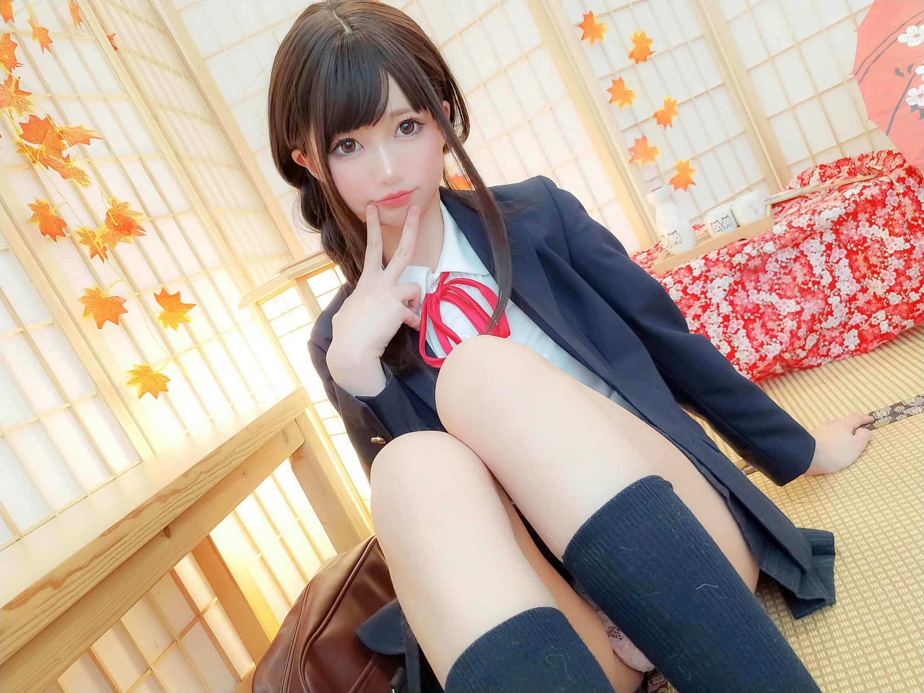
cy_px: 346
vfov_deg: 54.9
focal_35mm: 25
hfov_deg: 69.4
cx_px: 462
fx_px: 667
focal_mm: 4.36
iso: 200
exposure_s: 1/25
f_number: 1.8
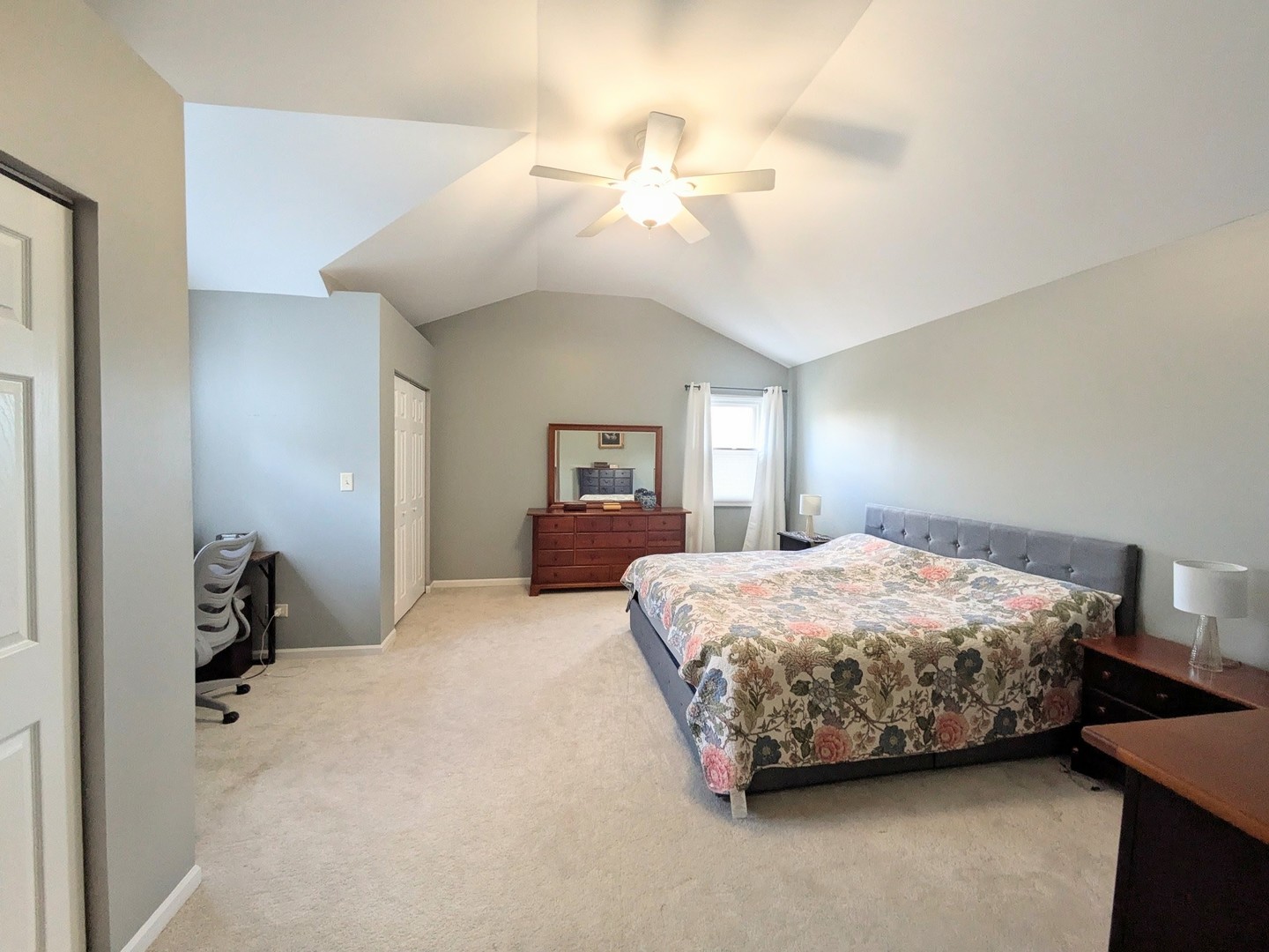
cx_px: 634
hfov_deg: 102.1
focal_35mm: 14
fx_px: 513
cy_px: 476
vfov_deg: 85.7
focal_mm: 1.83
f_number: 2.2
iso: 102
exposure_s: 1/40
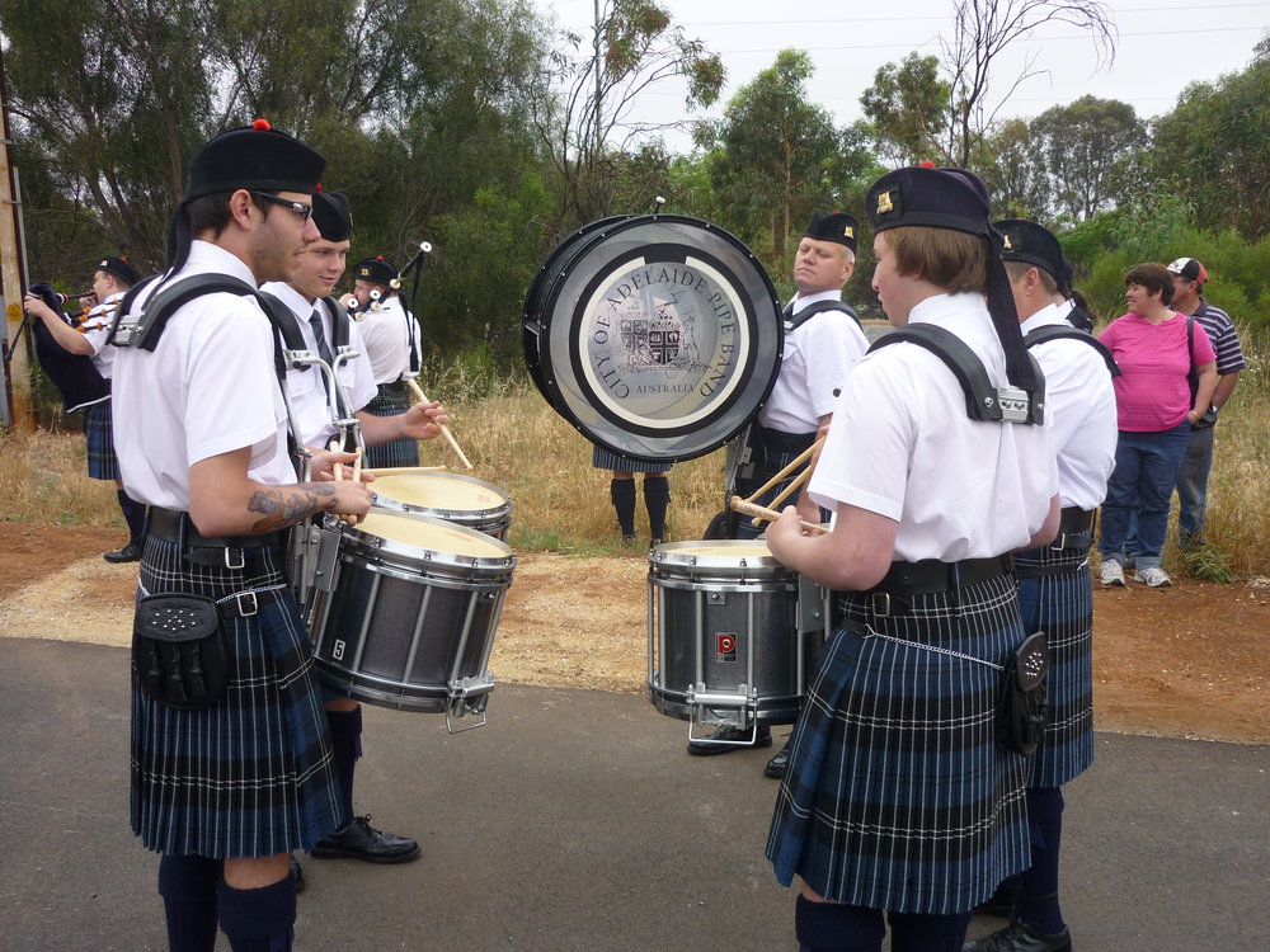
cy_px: 476
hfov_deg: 55.4
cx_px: 635
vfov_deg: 42.9
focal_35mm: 33
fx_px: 1211
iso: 80
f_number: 2.8
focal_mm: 5.5
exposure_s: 1/160
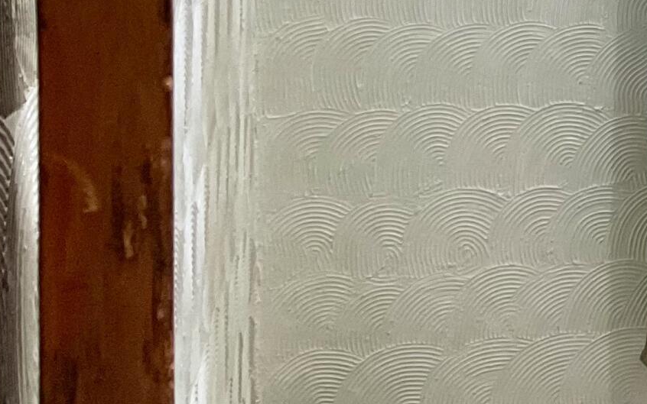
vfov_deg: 11.7
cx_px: 1129
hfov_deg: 16.4
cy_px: -112
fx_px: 1922
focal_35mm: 109
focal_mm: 3
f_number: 1.8
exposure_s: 1/60
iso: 100
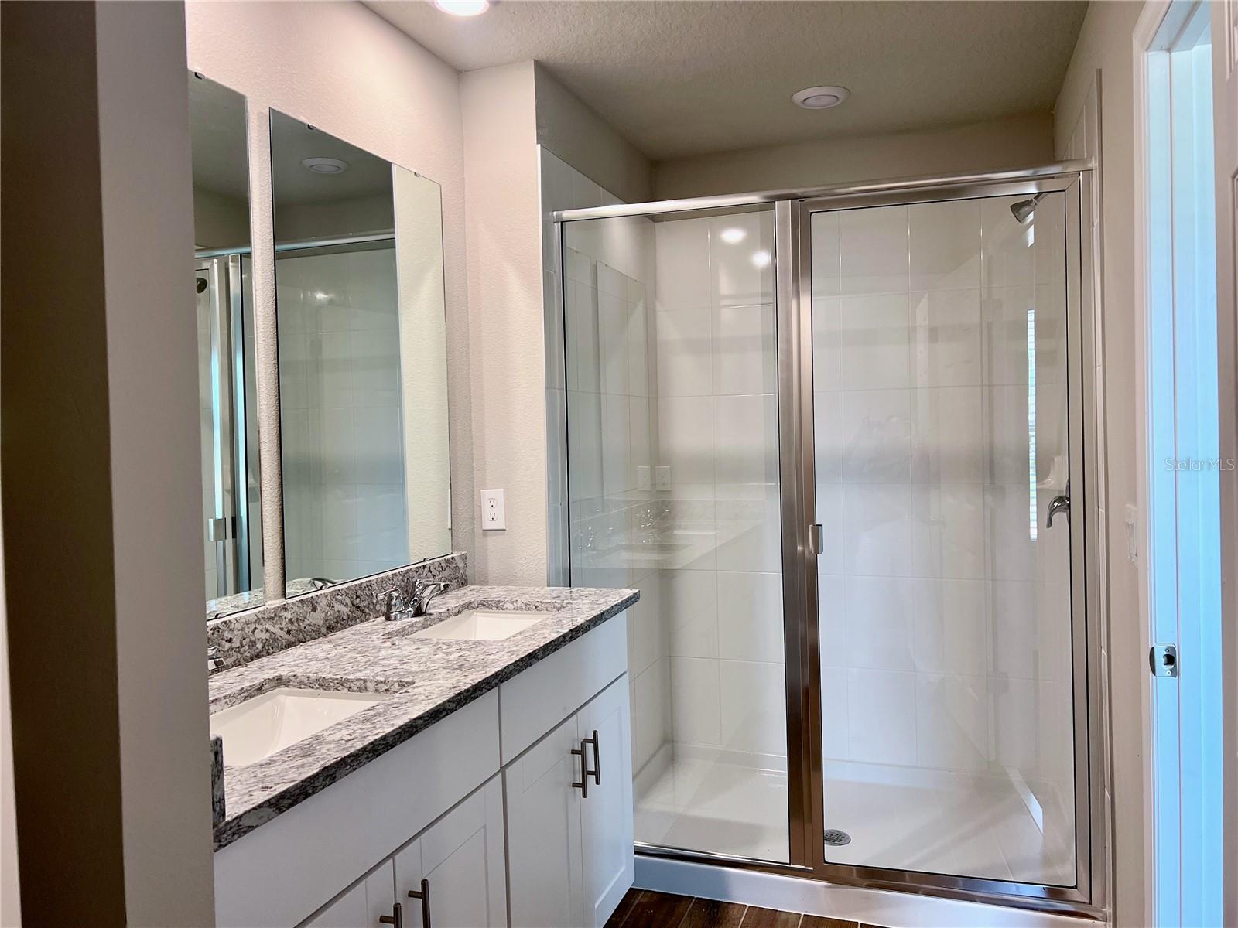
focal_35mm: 26
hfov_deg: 67.3
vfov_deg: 53.1
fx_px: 930
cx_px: 619
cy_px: 464
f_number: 1.5
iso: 125
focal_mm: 5.7
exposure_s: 1/120
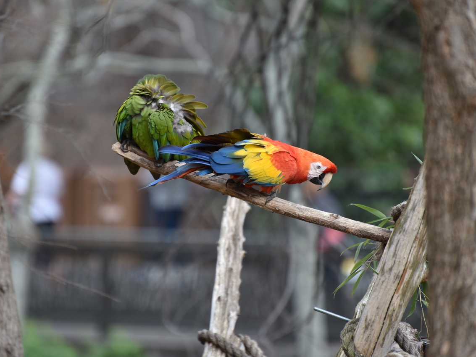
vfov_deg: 4.6
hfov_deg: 6.1
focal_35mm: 326
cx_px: 232
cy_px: 178
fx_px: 4483
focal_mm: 300
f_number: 5.6
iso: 640
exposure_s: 1/640
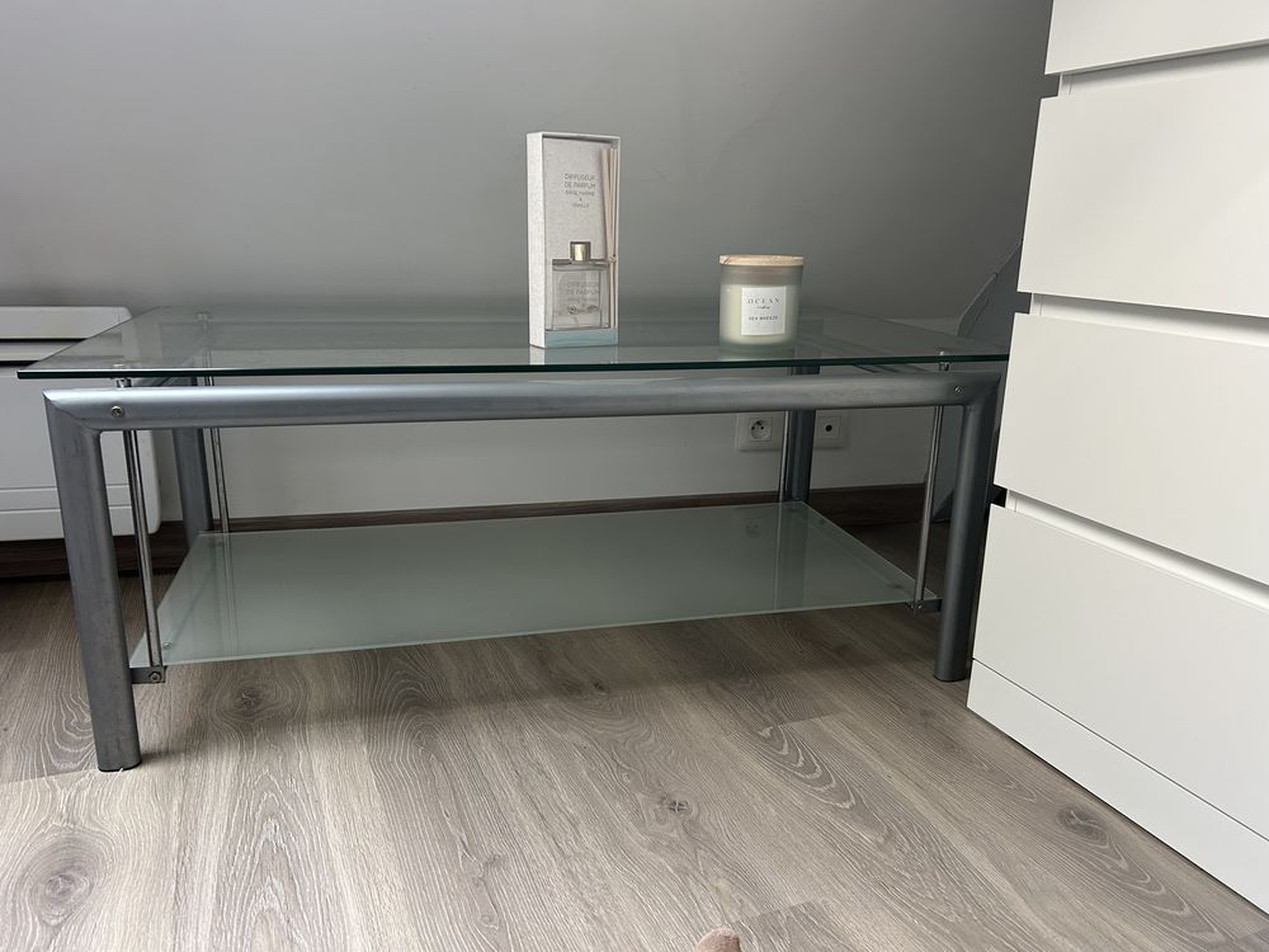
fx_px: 953
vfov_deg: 53.1
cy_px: 476
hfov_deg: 67.3
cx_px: 634
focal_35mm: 26
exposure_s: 1/64
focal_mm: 5.7
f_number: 1.5
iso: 125
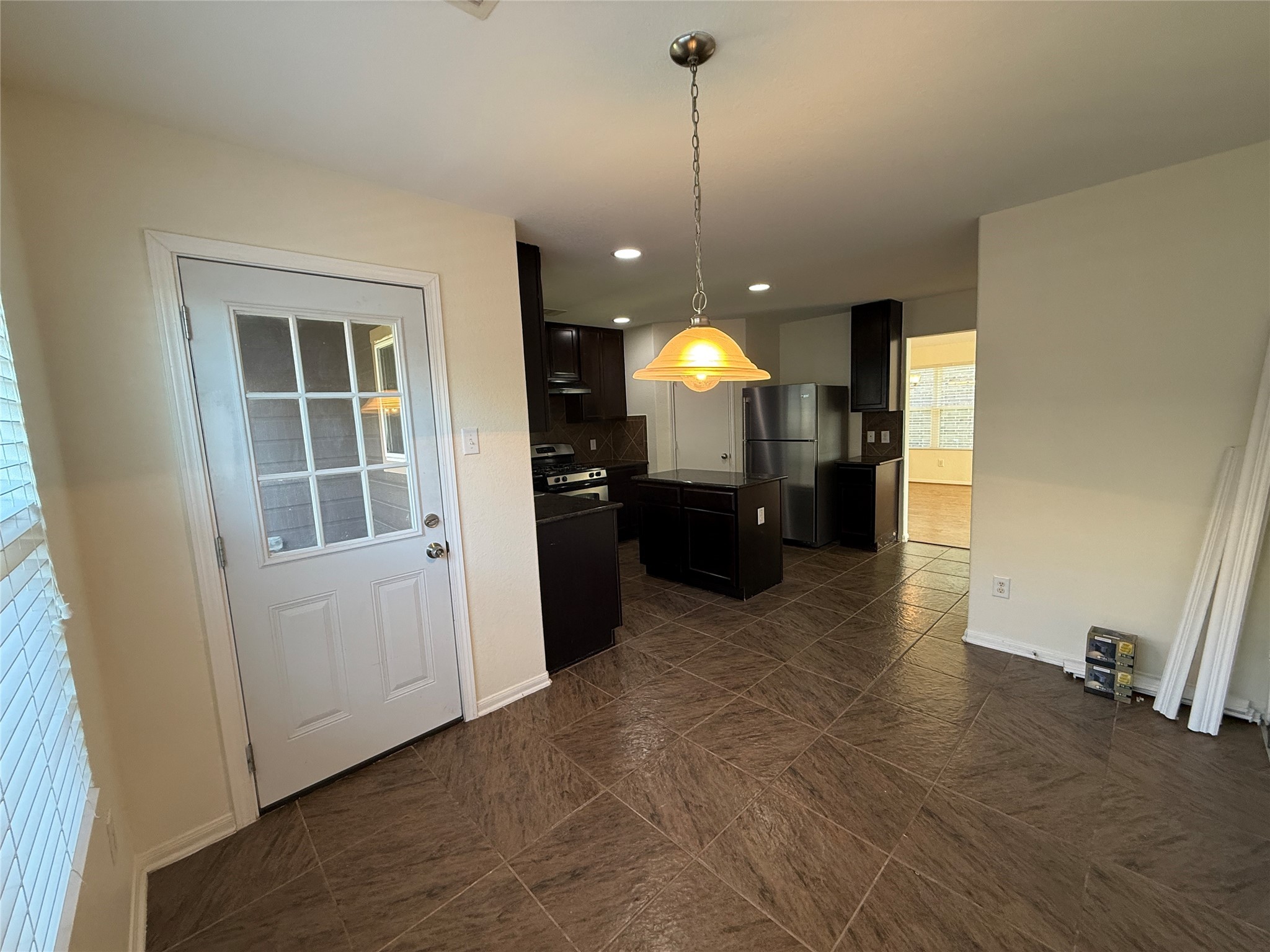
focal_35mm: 14
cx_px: 635
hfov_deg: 102.1
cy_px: 476
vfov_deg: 85.7
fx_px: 514
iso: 200
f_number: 2.2
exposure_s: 1/60
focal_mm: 2.22
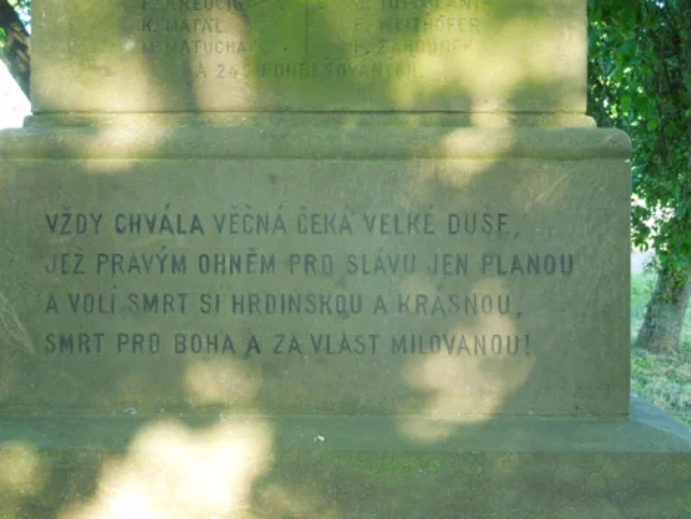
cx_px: 346
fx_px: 1557
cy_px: 260
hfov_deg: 25.0
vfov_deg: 18.9
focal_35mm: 78
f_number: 4.5
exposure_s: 1/125
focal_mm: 14.1
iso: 400
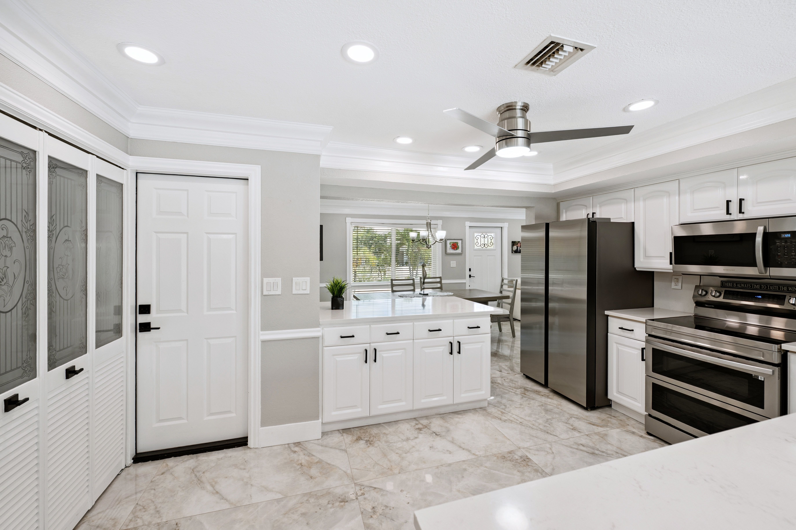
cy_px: 265
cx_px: 398
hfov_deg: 104.3
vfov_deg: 81.2
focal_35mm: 14
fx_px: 310
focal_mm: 14
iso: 250
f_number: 7.1
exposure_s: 1/60
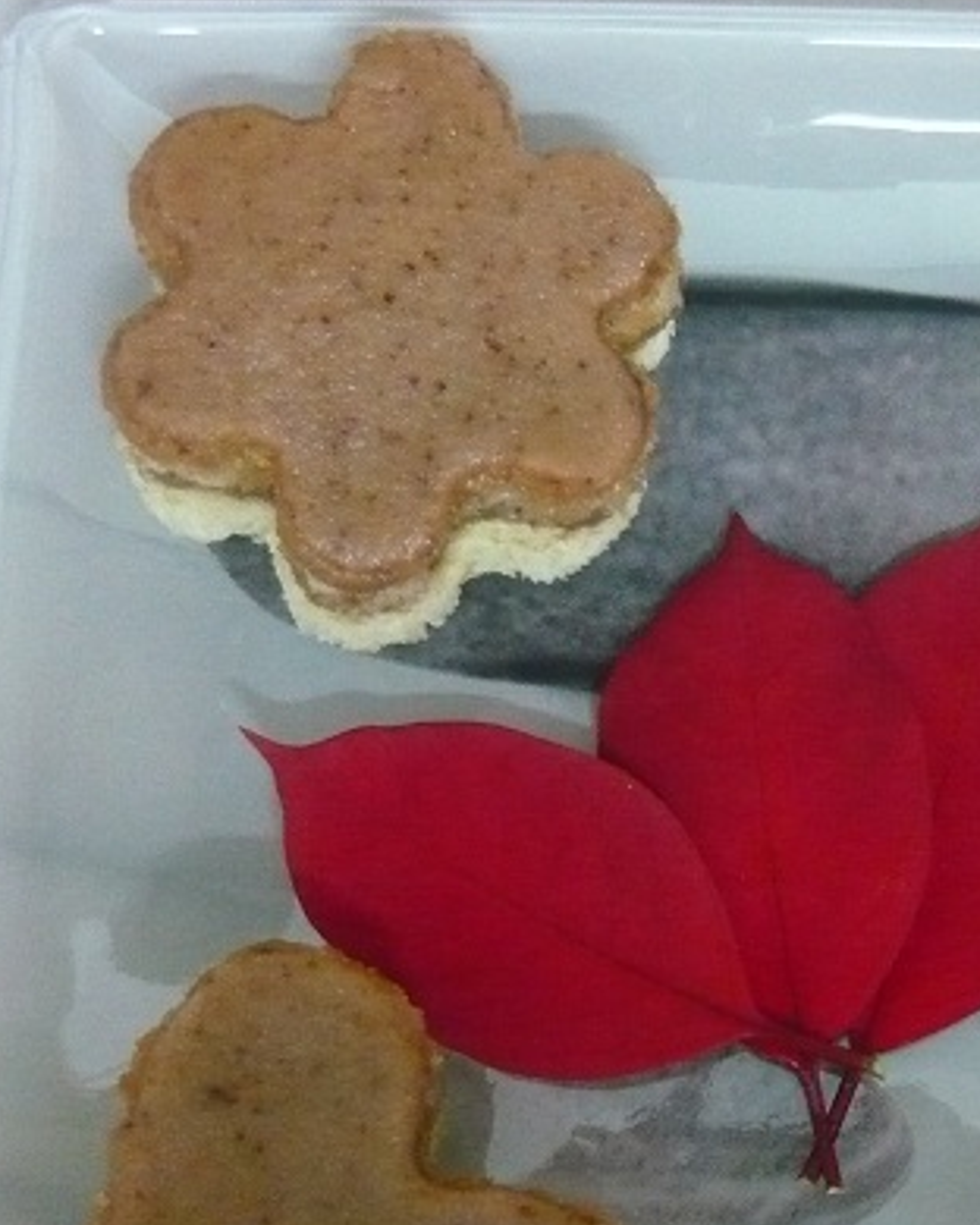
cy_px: 927
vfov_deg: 28.3
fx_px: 2393
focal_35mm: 66
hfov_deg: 22.3
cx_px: 961
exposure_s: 1/20
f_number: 2.8
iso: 800
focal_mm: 5.5
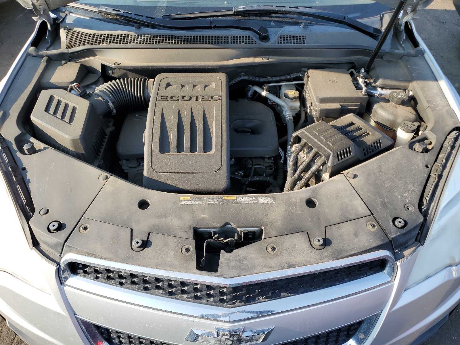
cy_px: 172
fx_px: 346
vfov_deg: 53.1
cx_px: 230
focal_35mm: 26
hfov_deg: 67.3
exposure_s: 1/588
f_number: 1.5
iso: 50
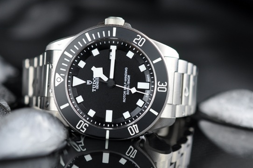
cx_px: 114
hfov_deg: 28.1
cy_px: 76
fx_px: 505
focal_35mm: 72
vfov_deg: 18.9
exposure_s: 1/100
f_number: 5
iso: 400
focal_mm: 40
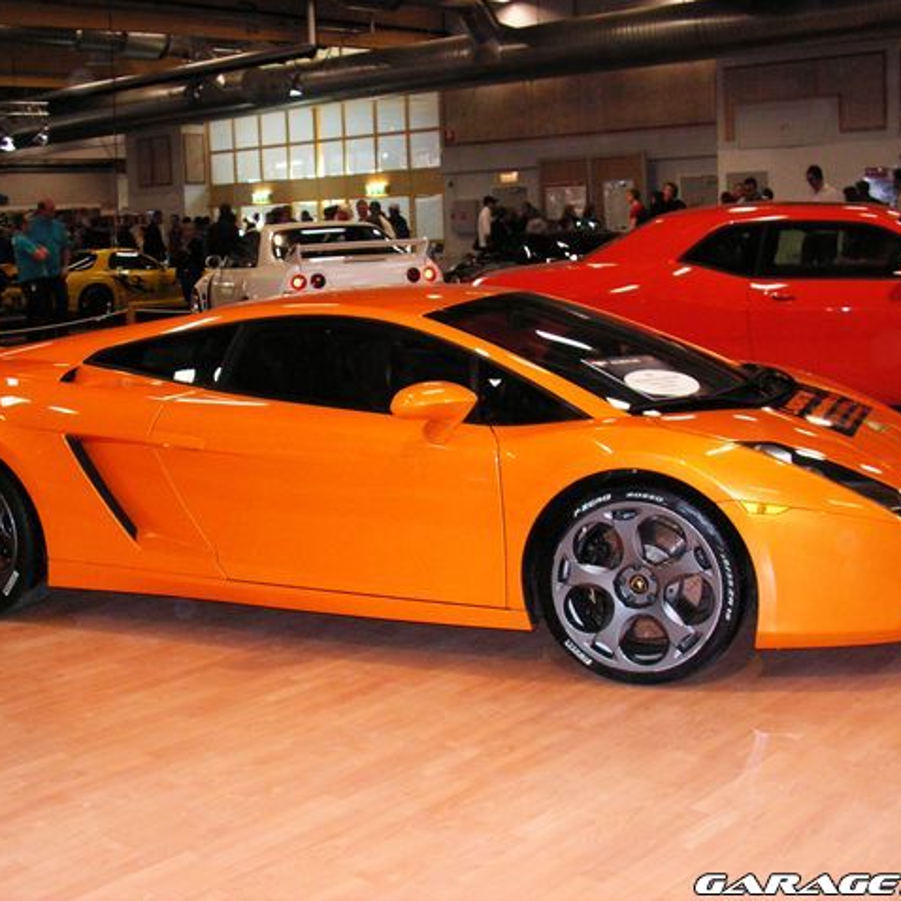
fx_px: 1325
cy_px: 450
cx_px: 415
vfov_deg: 37.6
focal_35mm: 45
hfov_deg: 37.5
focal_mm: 6.4
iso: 160
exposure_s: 1/40
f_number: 3.2
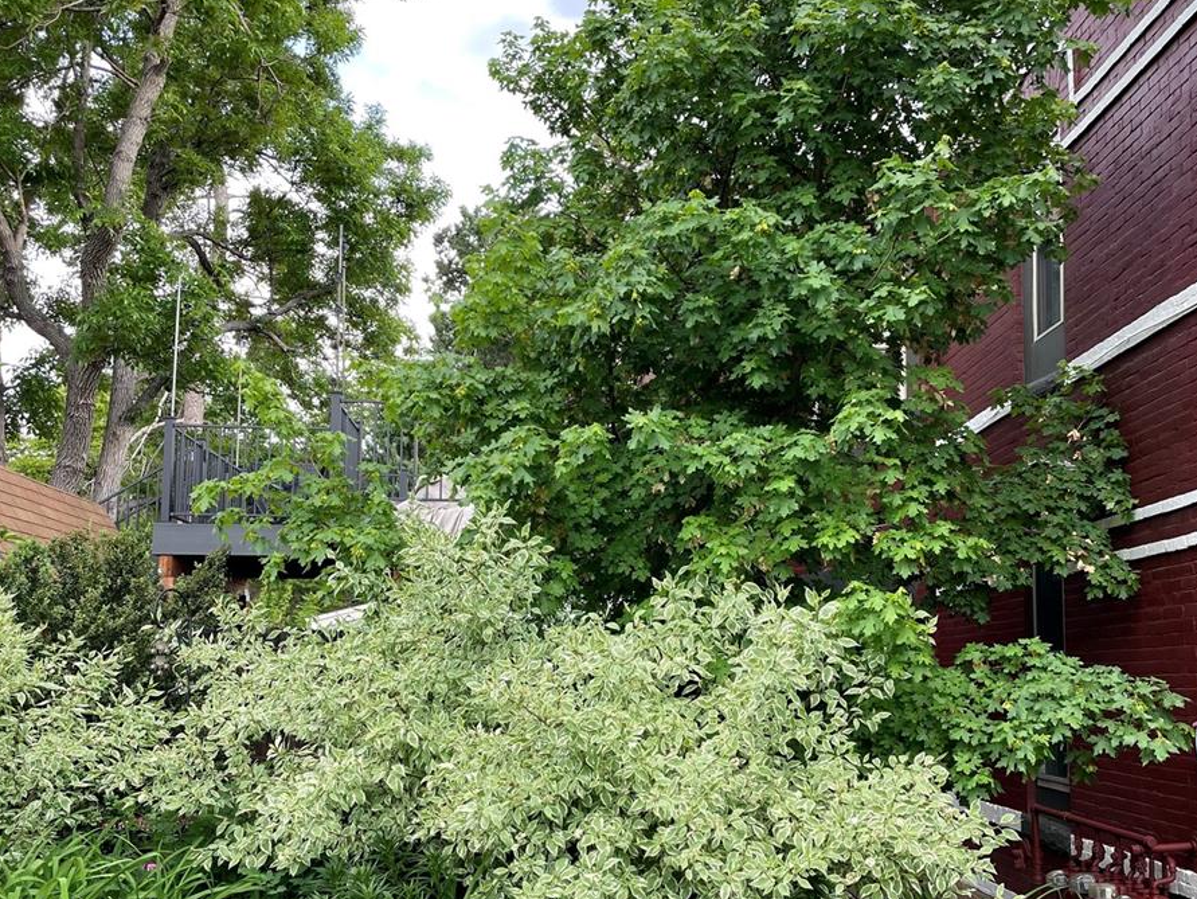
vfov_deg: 40.4
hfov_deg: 52.6
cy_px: 562
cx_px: 596
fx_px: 1211
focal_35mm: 35
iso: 40
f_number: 1.6
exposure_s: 1/121
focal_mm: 4.2
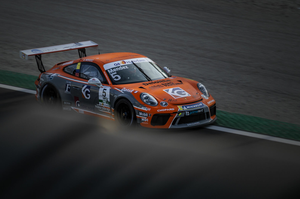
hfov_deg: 8.8
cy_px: 86
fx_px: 1946
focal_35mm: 234
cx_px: 144
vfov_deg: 5.9
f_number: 6.3
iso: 100
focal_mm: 105
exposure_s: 1/400
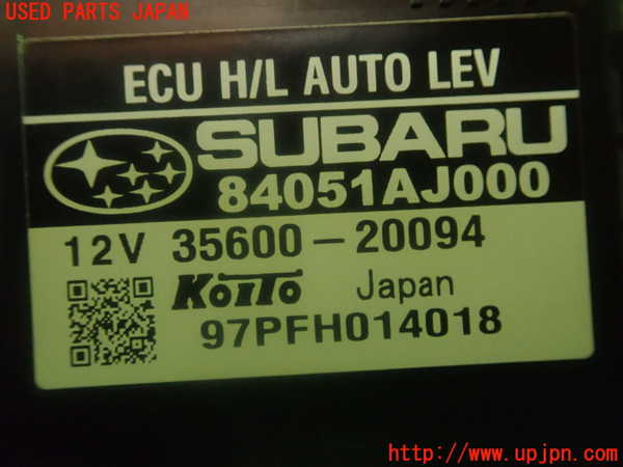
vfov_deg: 46.8
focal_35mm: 30
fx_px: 540
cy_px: 234
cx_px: 312
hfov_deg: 60.0
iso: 1250
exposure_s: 1/30
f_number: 2.3
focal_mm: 5.5
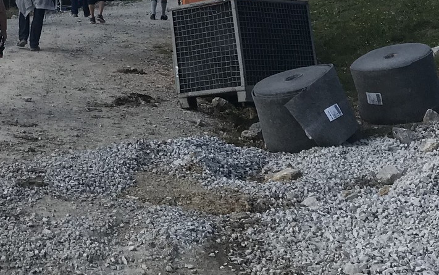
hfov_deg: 22.9
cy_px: -154
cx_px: 71
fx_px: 1065
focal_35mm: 89
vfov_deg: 13.7
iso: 20
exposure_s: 1/2591
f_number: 1.8
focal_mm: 3.99
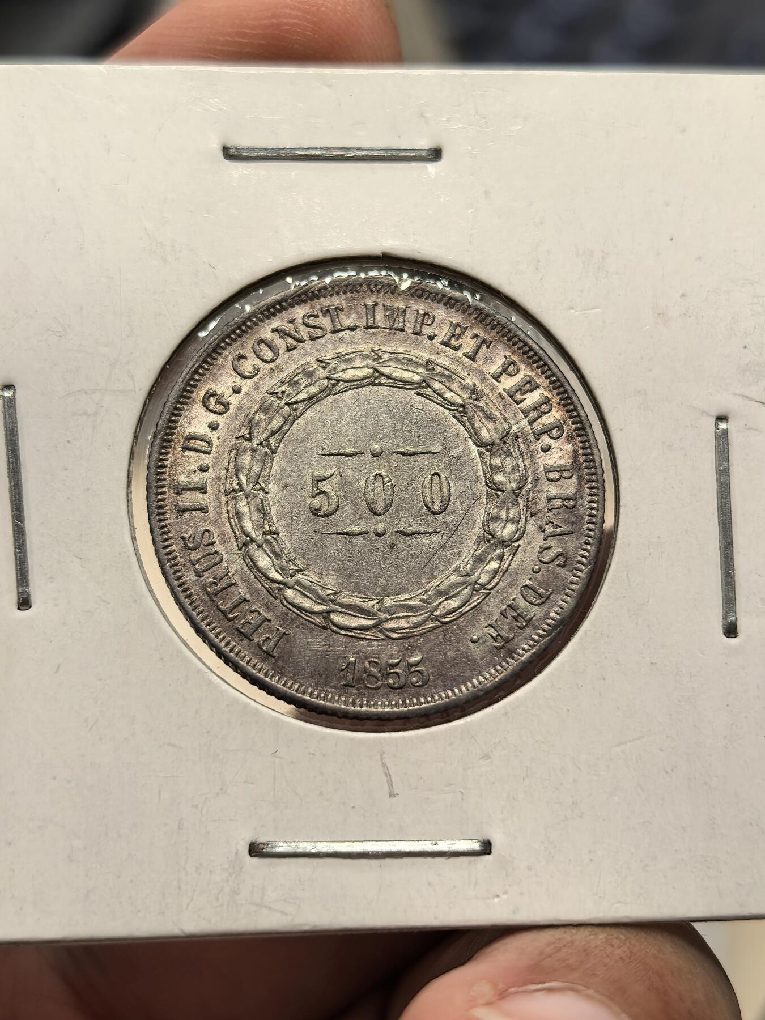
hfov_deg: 27.0
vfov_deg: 35.5
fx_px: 1591
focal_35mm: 54
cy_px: 510
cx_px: 382
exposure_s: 1/50
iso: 160
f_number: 2
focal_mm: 6.98
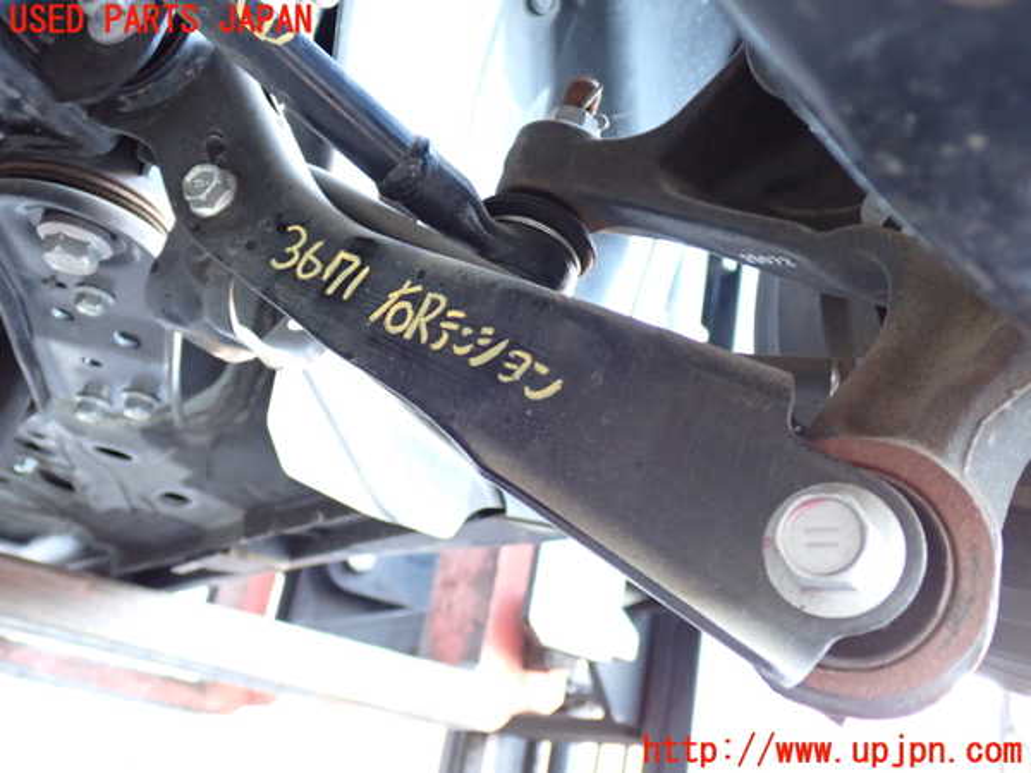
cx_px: 516
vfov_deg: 37.7
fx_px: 1132
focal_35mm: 38
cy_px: 386
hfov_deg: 49.0
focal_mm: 6.83
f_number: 2.7
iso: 800
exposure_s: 1/15
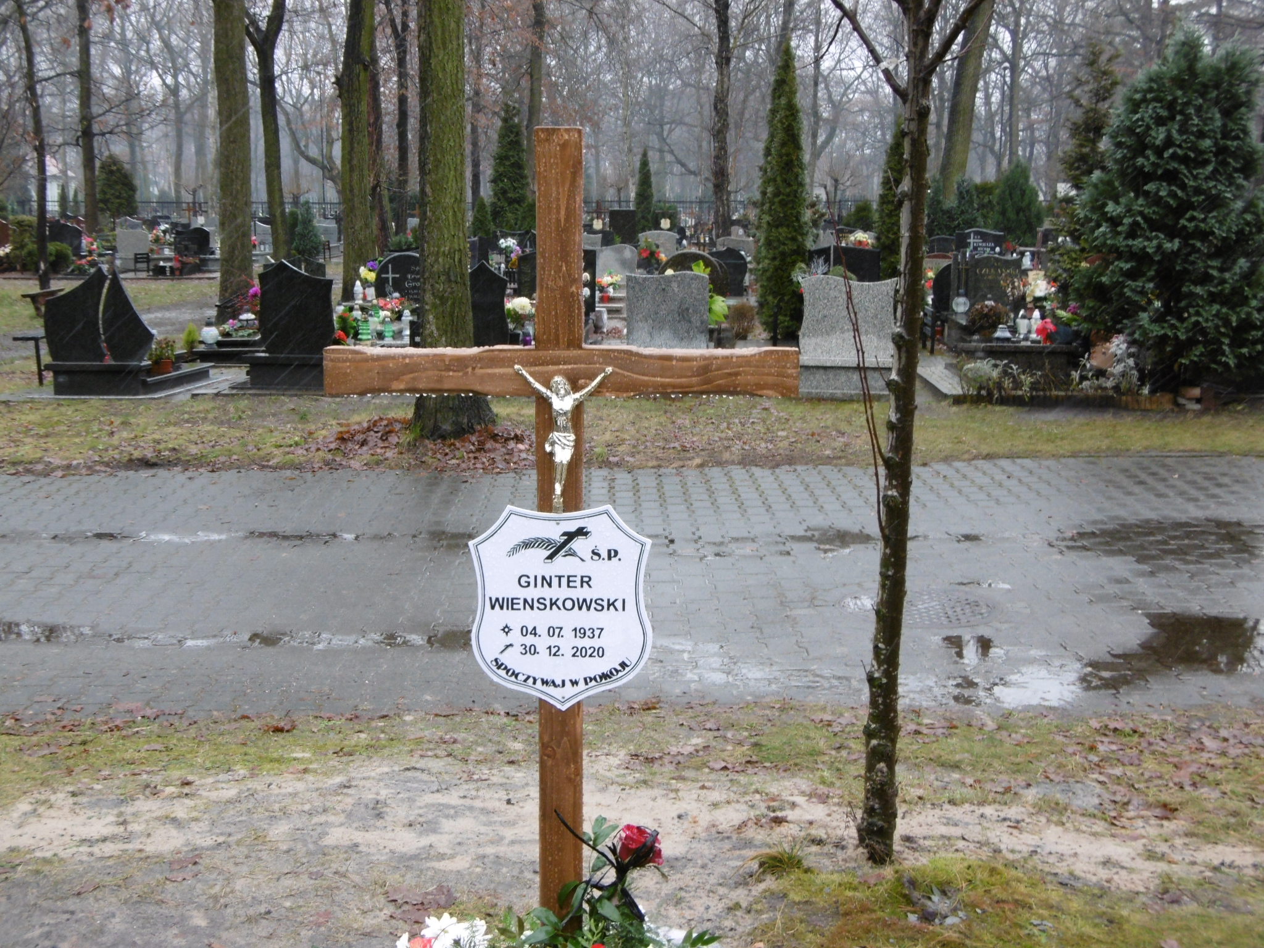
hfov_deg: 43.9
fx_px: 1570
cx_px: 632
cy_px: 474
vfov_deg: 33.6
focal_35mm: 43
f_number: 3.8
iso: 160
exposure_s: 1/60
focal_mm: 7.7
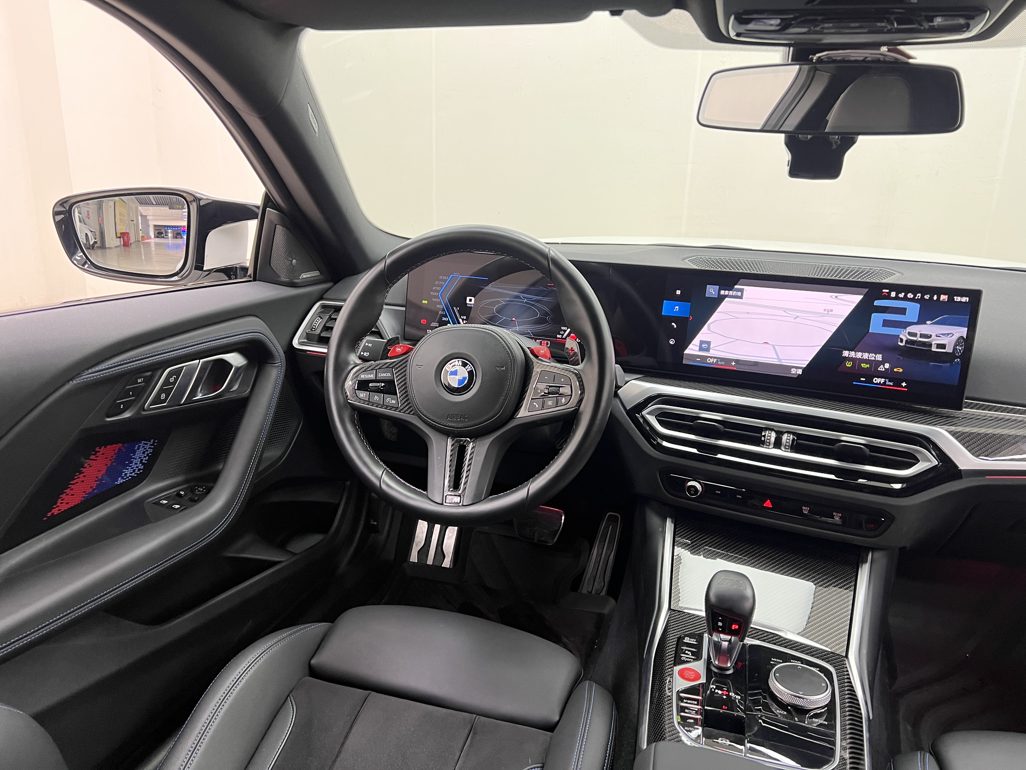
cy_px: 385
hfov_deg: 67.3
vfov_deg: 53.1
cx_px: 513
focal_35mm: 26
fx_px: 771
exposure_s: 1/50
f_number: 1.5
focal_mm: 5.7
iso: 160
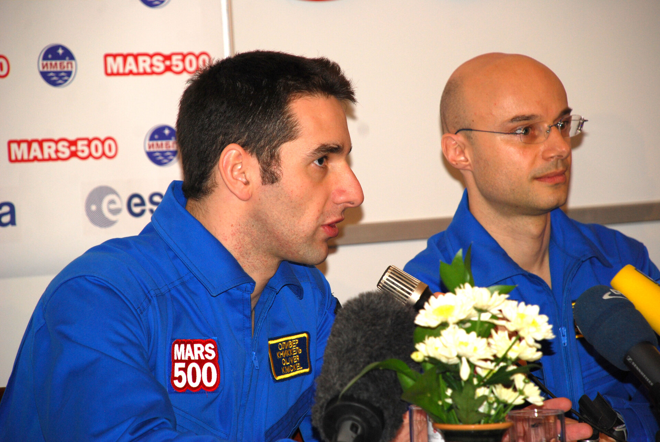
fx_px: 3717
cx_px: 330
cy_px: 221
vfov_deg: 6.8
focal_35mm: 202
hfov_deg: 10.1
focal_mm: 135
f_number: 5.6
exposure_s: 1/60
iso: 360
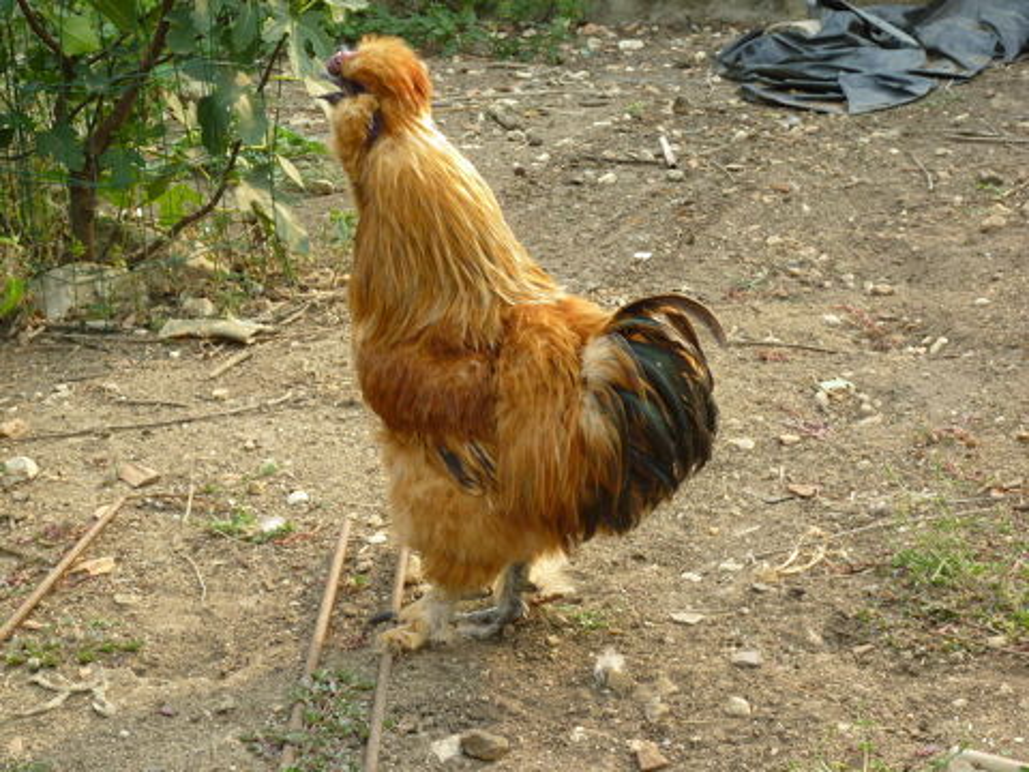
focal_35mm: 81
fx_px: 2408
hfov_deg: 24.1
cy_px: 386
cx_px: 514
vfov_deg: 18.2
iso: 80
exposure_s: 1/100
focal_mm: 14.4
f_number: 3.4
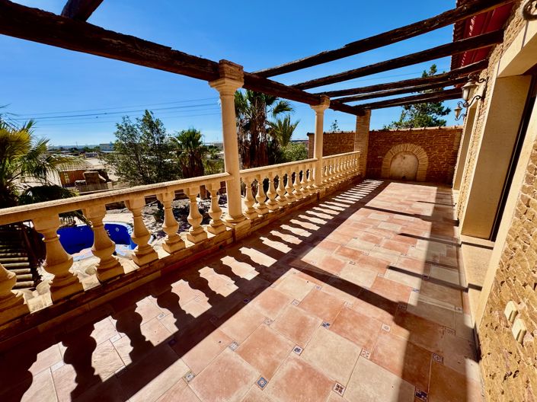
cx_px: 268
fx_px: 217
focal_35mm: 14
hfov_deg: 102.1
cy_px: 201
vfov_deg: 85.6
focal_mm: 2.22
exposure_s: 1/2584
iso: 50
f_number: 2.2
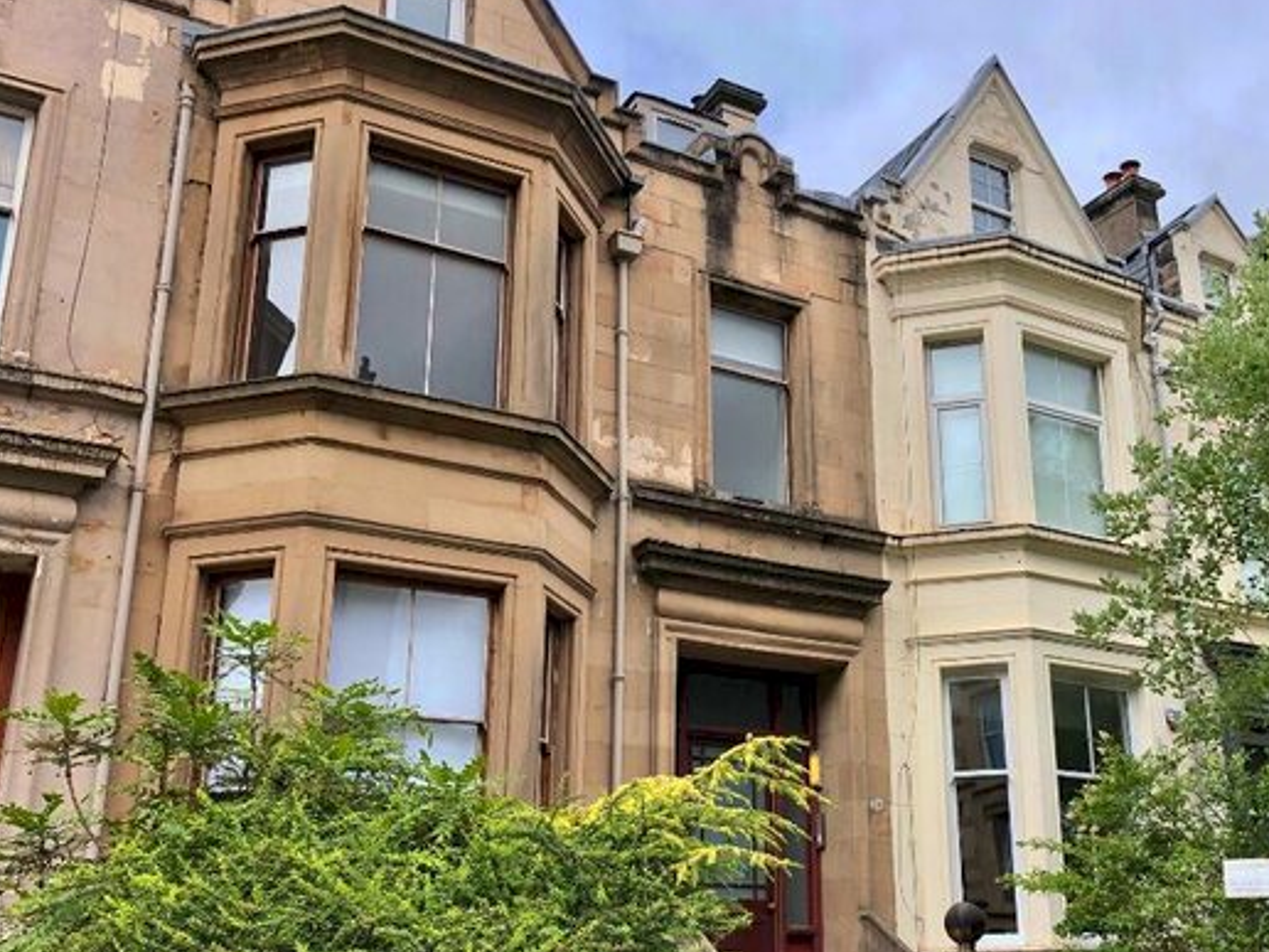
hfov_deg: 48.6
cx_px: 775
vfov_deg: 37.6
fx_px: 1393
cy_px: 574
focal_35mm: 38
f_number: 1.8
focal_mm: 4
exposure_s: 1/810
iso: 20
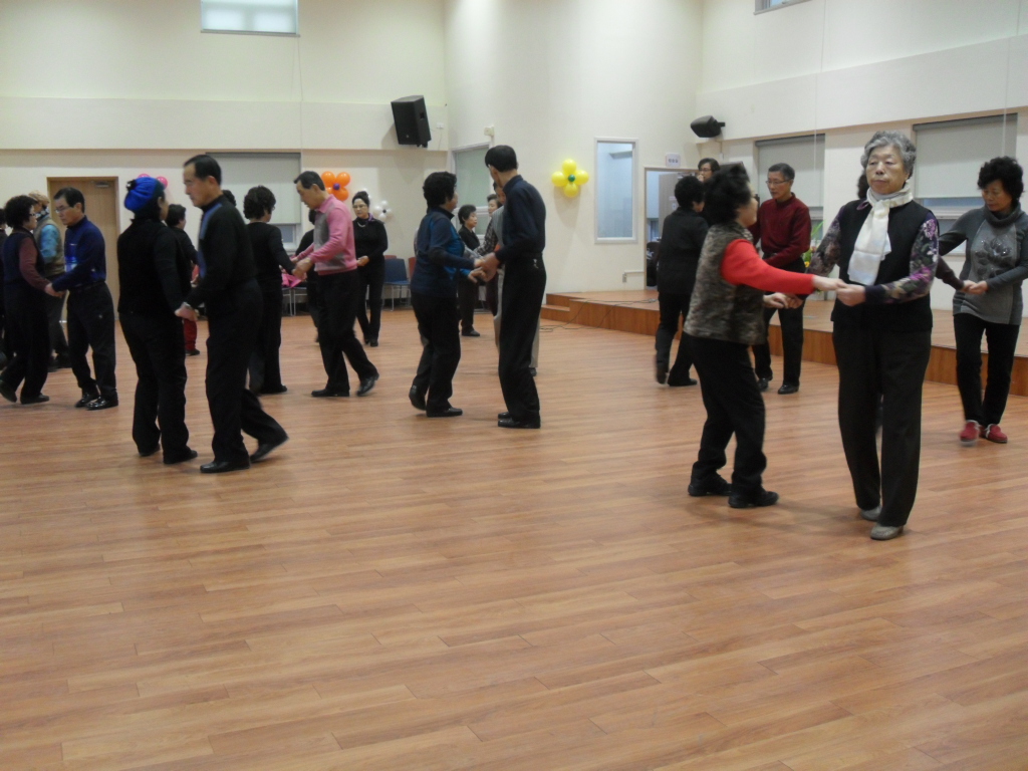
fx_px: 1039
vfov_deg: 40.7
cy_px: 386
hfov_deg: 52.6
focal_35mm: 35
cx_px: 514
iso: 160
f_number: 2.8
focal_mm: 6.2
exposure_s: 1/30
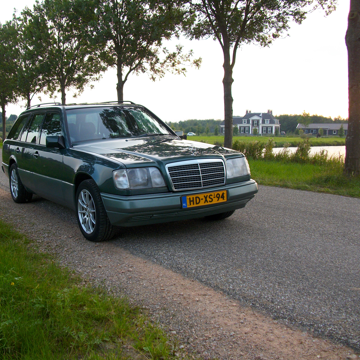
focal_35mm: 41
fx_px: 482
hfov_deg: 40.7
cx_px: 141
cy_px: 176
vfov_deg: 40.9
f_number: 2.9
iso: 80
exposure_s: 1/122
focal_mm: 5.7
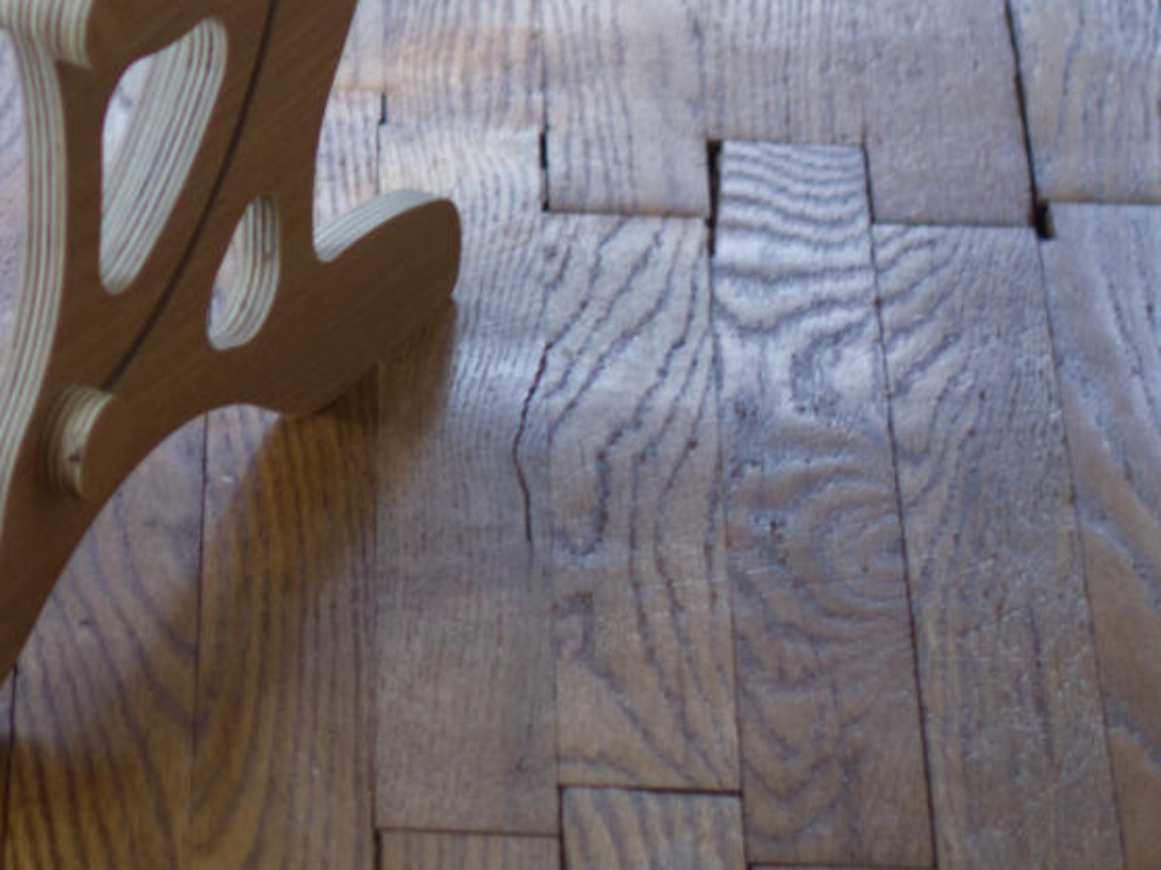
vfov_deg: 5.9
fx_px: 8314
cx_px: -504
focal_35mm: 248
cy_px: -312
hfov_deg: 7.9
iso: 200
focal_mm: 50
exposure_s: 1/80
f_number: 2.2
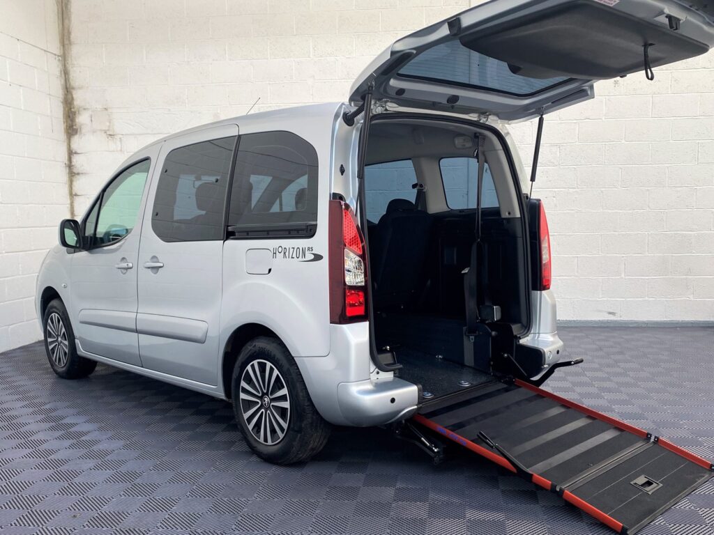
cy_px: 268
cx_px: 357
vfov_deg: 53.1
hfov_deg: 67.3
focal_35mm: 26
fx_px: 536
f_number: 1.8
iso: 50
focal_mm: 4.25
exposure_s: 1/100
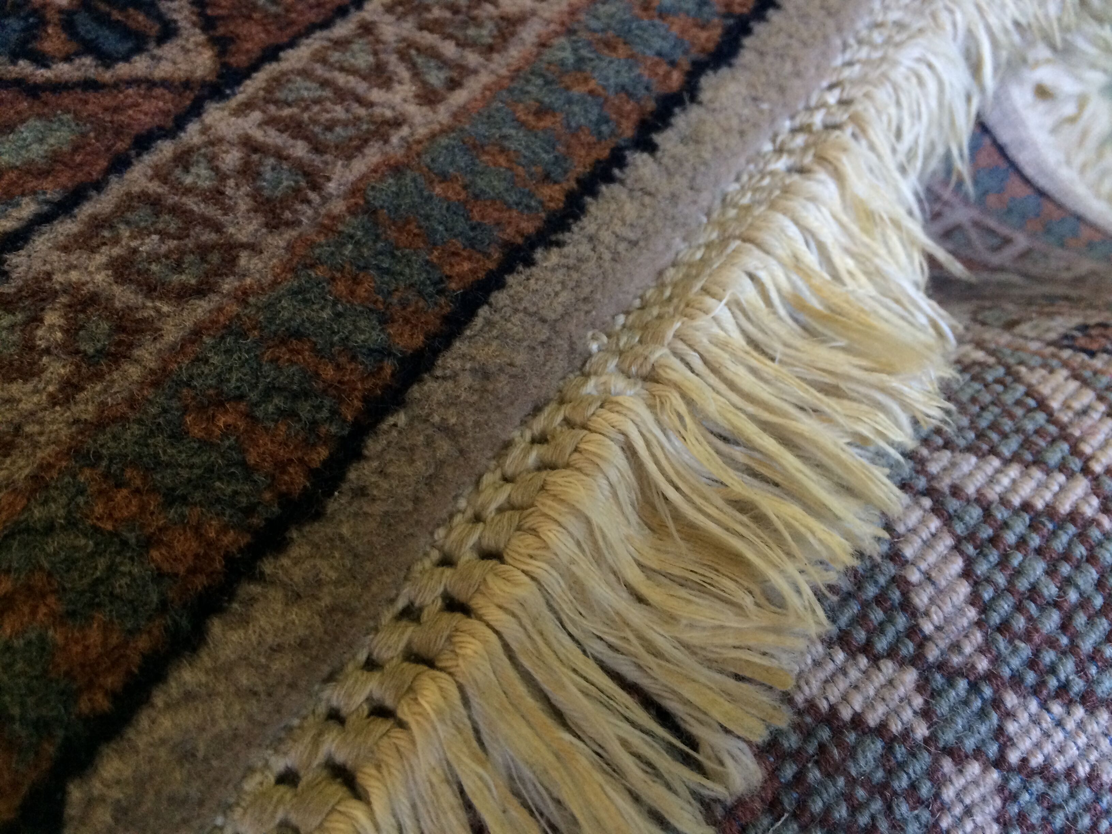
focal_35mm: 29
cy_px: 417
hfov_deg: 61.7
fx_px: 932
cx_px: 556
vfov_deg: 48.2
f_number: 2.2
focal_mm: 4.15
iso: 200
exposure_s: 1/33
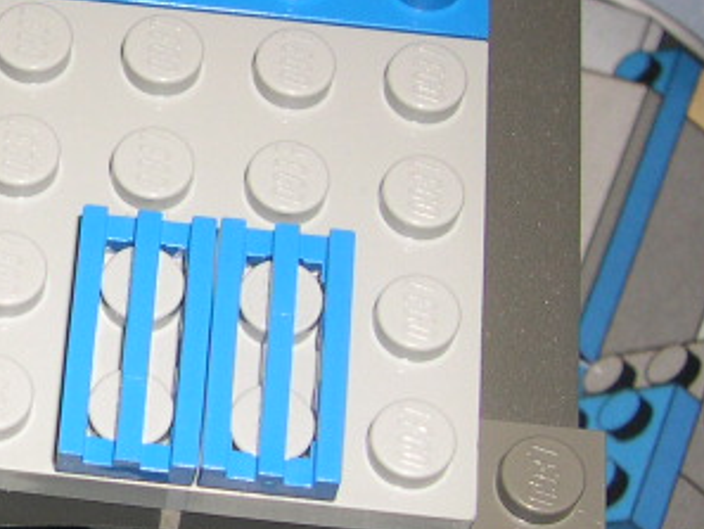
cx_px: -332
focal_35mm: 131
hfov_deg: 14.1
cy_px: 142
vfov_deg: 11.3
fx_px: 2665
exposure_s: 1/60
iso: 100
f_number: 7.6
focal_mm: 8
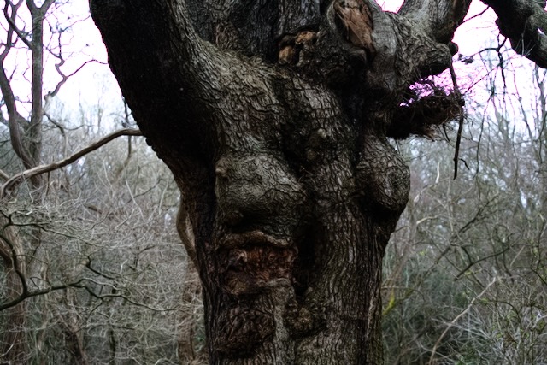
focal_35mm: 70
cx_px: 274
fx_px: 1064
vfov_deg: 19.5
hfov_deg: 28.8
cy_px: 182
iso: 500
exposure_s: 1/160
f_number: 4
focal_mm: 70
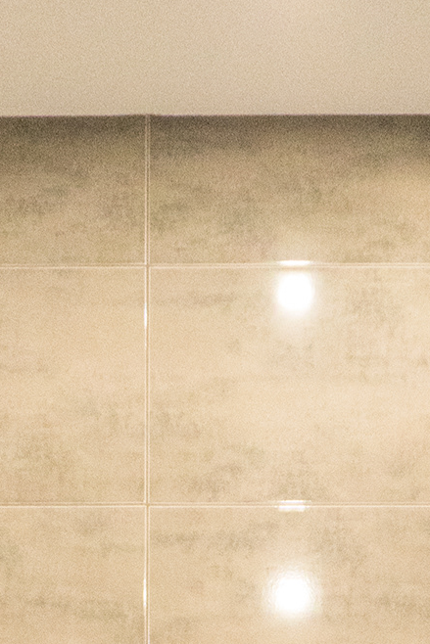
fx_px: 1880
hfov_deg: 13.0
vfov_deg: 15.0
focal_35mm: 105
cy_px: 1360
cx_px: 263
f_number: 3.5
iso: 3200
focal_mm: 16
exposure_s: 1/160
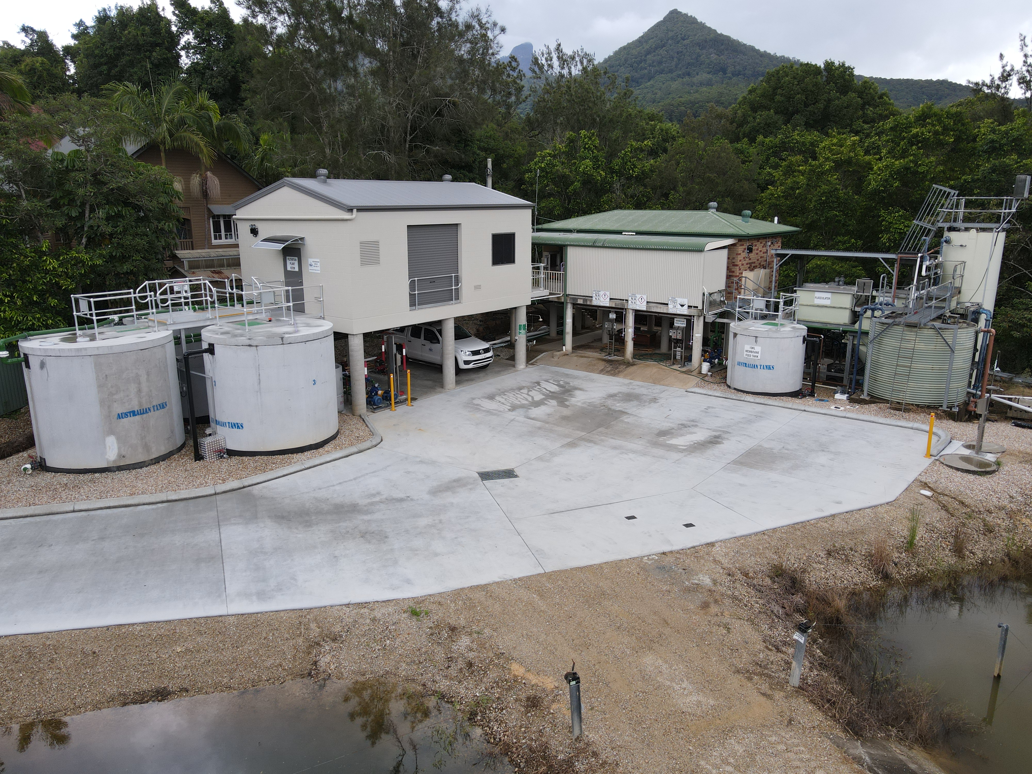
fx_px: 716
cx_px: 516
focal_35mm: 24
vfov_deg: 56.8
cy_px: 387
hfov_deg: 71.6
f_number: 2.8
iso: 100
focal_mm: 4.5
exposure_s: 1/200
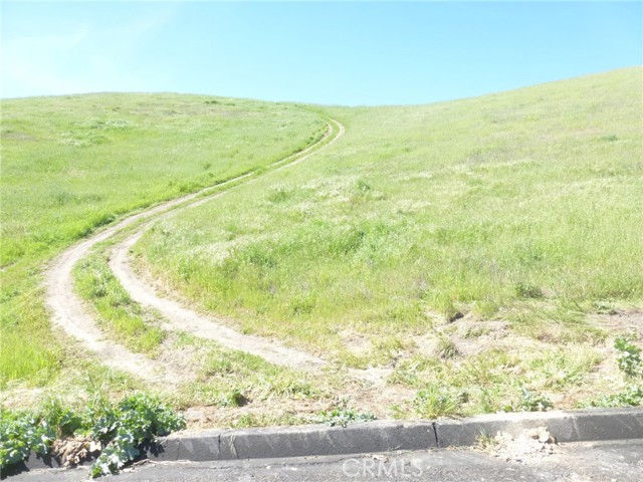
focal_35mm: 24
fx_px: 446
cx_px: 322
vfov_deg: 56.8
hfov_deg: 71.6
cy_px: 241
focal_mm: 4.3
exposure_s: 1/250
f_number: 4
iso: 100
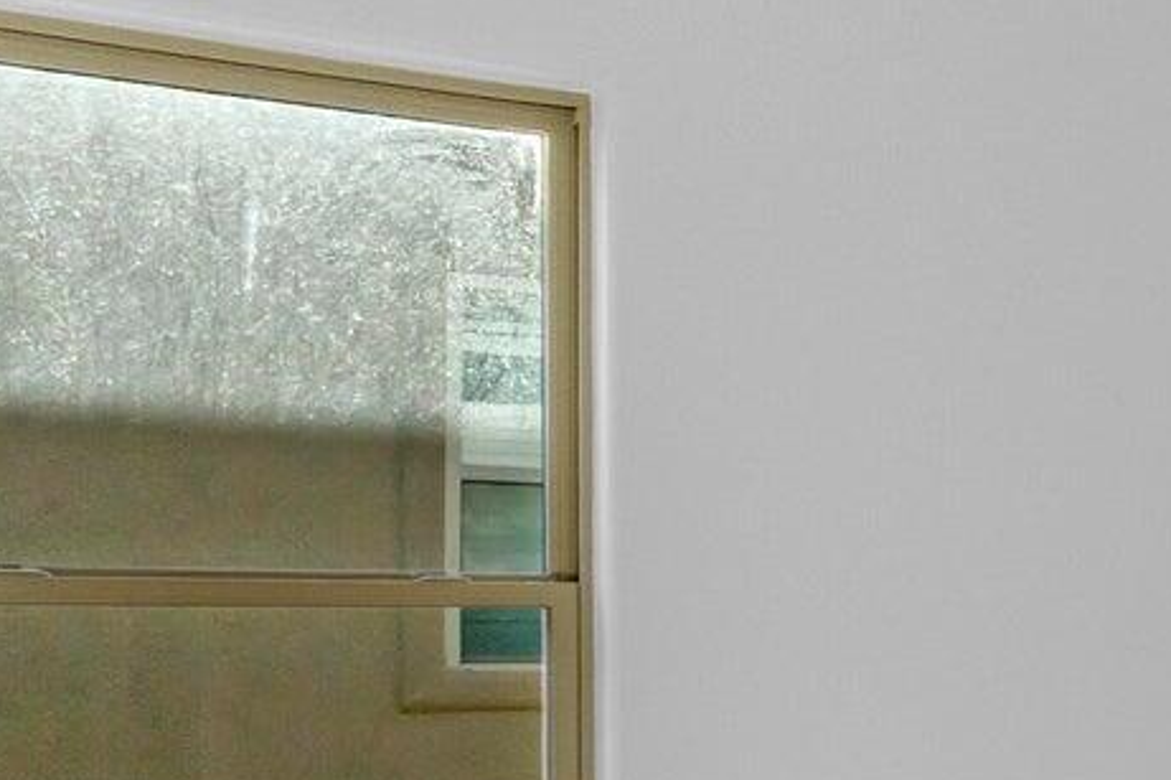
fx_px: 1951
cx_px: 1654
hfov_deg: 26.4
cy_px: 610
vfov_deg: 22.3
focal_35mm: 60
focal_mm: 12
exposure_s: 1/90
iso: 250
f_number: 8
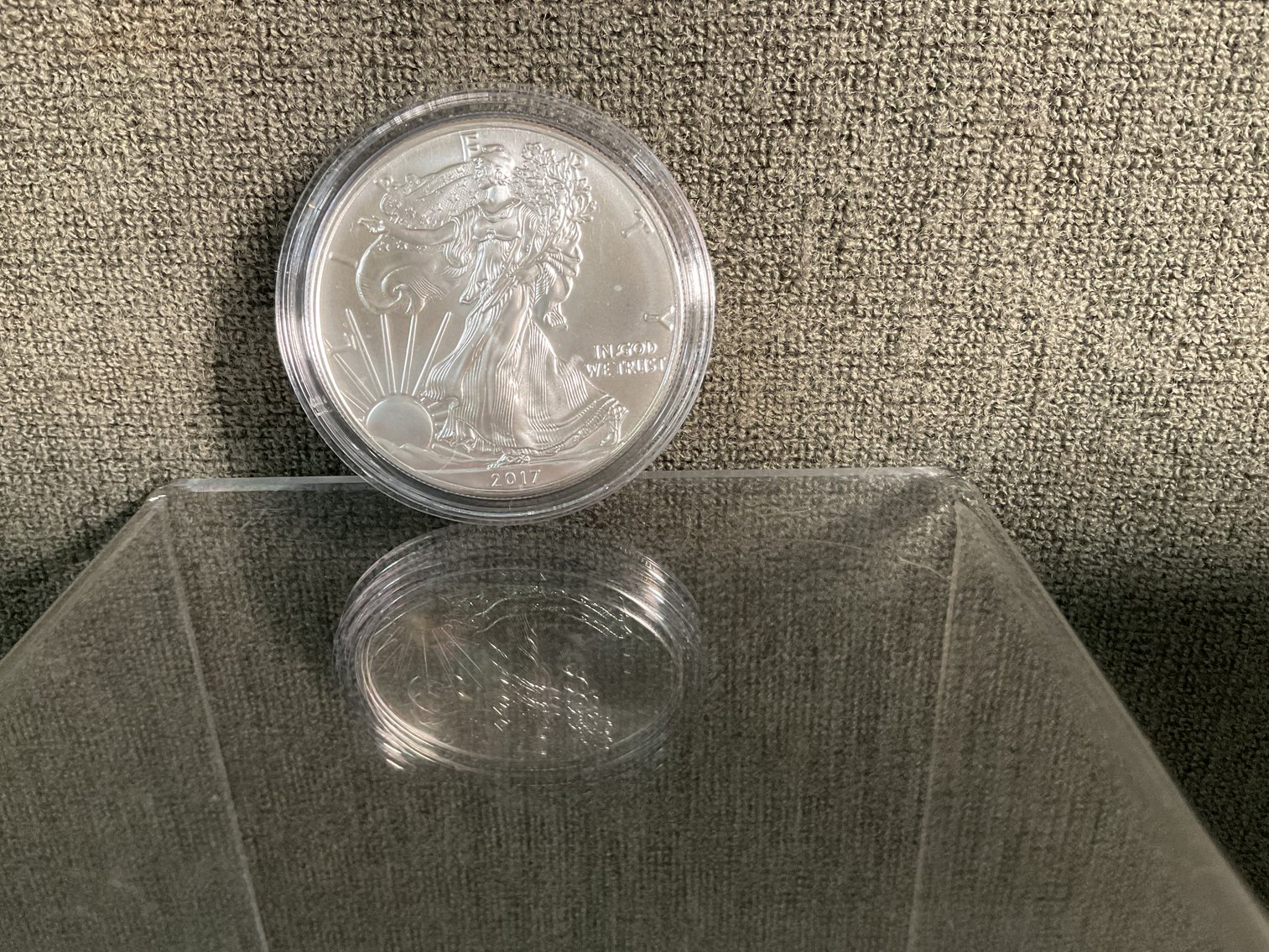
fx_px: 1063
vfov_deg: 48.2
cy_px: 476
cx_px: 634
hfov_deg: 61.7
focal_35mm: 29
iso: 200
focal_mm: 3
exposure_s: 1/60
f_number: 1.8
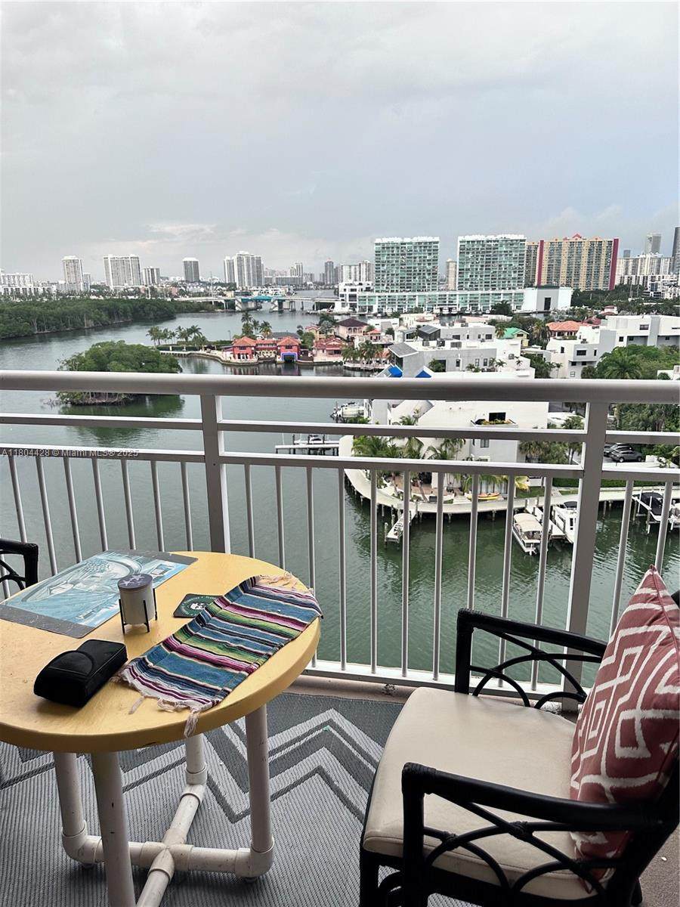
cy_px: 454
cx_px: 340
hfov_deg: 56.8
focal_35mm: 24
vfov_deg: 71.6
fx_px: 629
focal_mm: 6.86
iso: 160
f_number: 1.78
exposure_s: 1/120
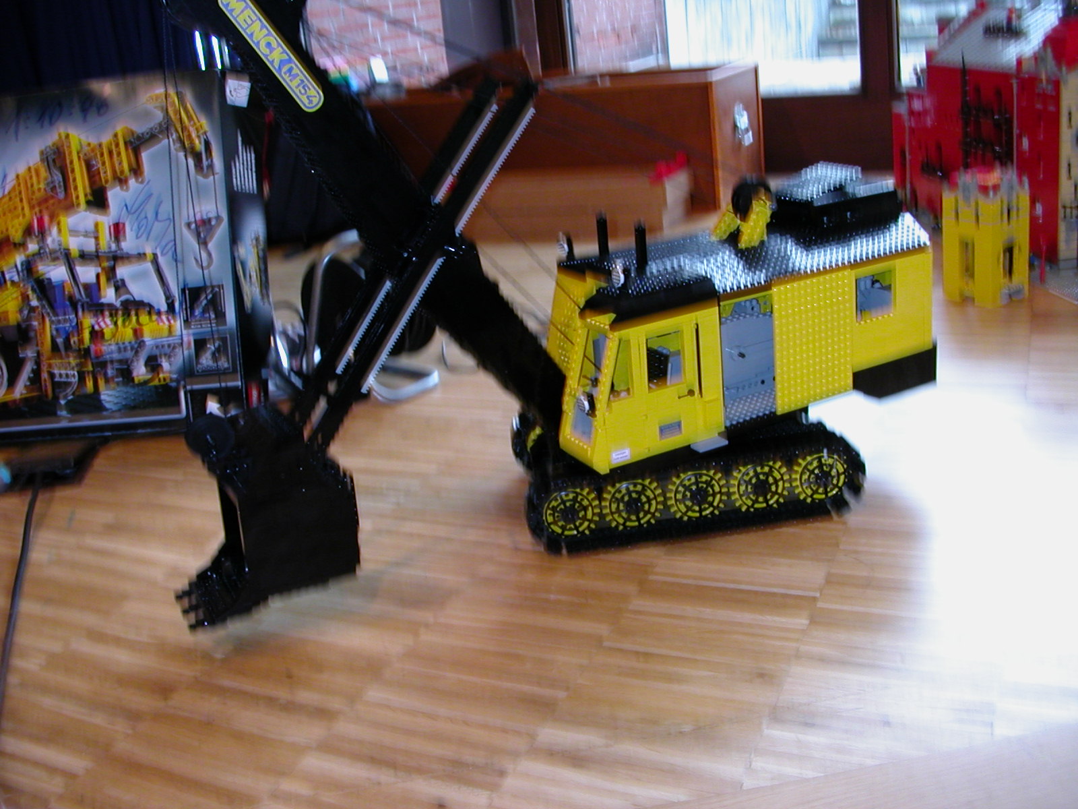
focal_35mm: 37
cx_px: 539
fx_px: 1152
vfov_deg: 38.7
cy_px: 404
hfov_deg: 50.1
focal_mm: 5.6
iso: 100
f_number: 2.7
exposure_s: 1/30
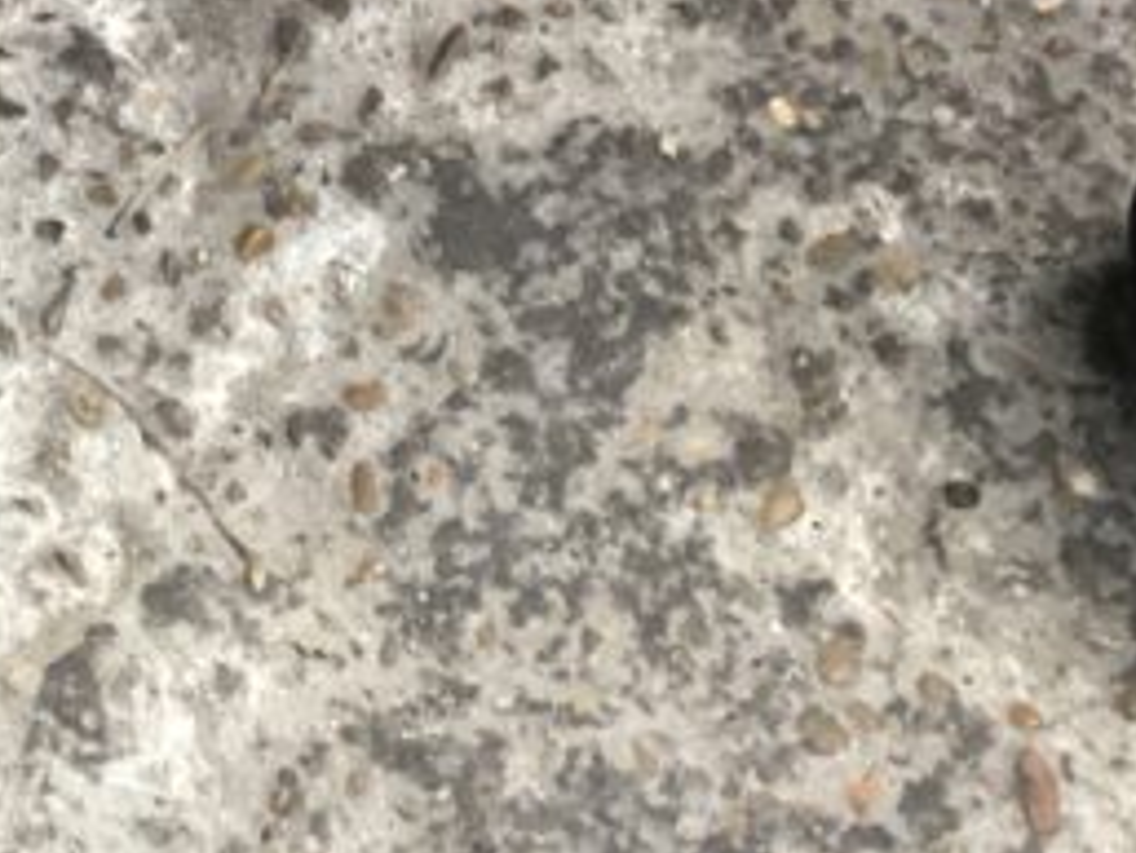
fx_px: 6796
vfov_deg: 7.0
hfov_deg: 9.3
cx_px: -588
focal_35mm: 207
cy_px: -760
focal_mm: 6
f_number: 2.4
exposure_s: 1/25
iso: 125
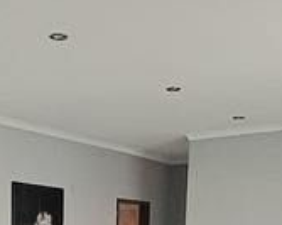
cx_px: 64
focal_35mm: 75
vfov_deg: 18.1
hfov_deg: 25.1
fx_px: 625
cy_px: 340
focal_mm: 1.64
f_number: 2.2
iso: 250
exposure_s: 1/20
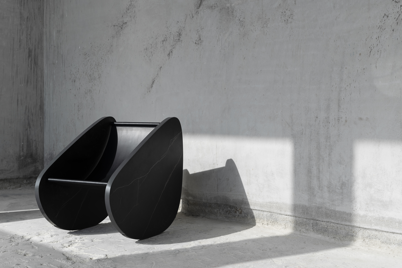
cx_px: 201
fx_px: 558
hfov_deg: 39.6
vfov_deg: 27.0
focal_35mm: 50
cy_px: 134
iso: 100
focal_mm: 50
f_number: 6.3
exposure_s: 1/250
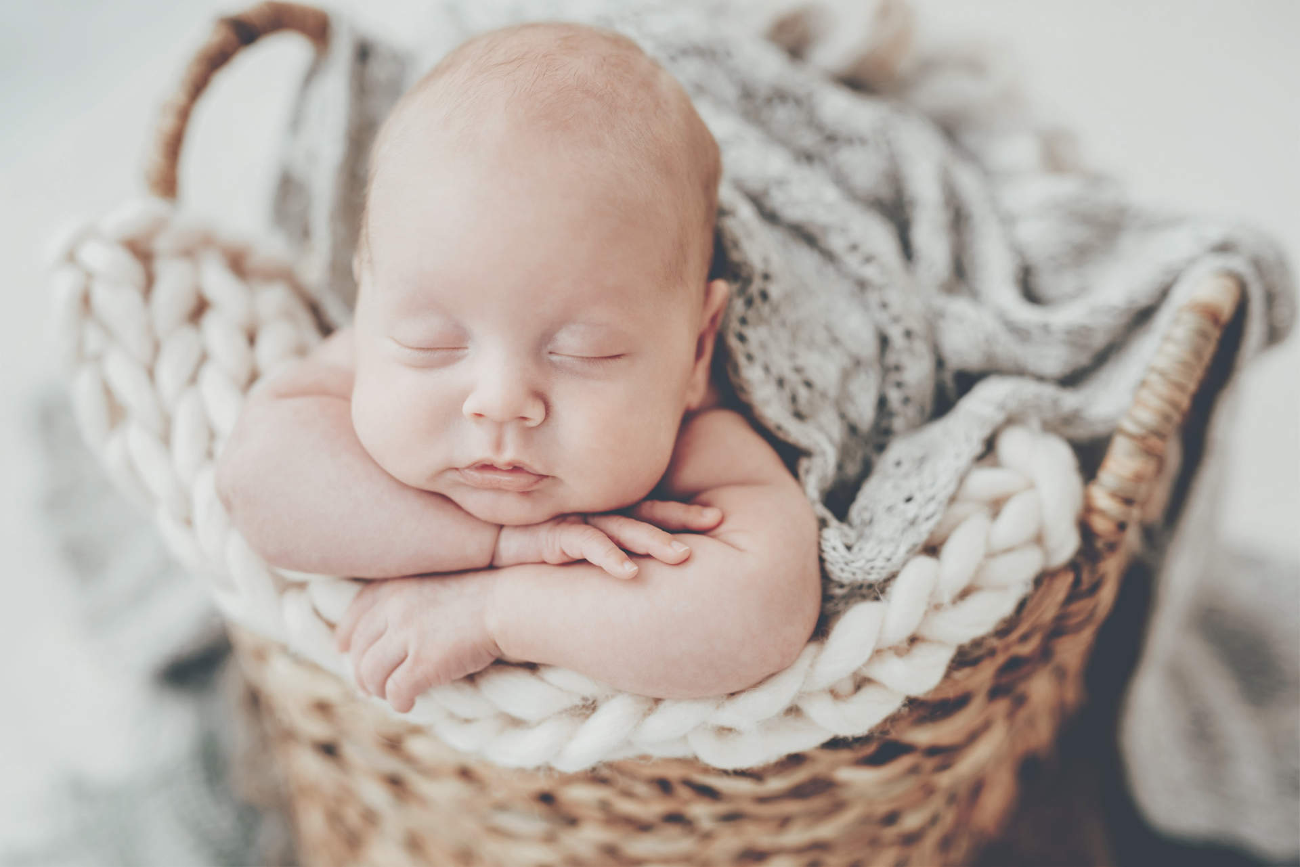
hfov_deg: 39.6
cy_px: 434
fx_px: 1806
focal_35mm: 50
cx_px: 650
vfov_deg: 27.0
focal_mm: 50
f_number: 2.2
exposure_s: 1/160
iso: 64
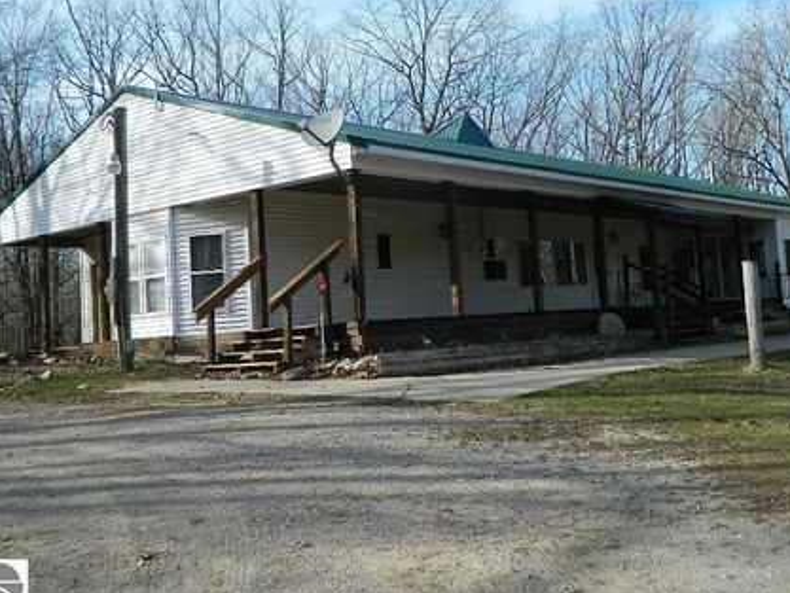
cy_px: 259
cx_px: 441
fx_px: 959
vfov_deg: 34.3
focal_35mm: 42
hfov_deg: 44.7
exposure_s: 1/400
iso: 80
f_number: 3.3
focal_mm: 6.2
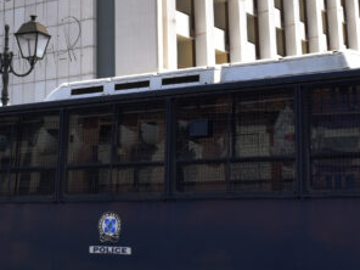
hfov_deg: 24.0
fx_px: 832
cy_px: 13
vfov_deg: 18.1
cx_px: 69
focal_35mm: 80
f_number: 9
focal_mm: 24
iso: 200
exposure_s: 1/250
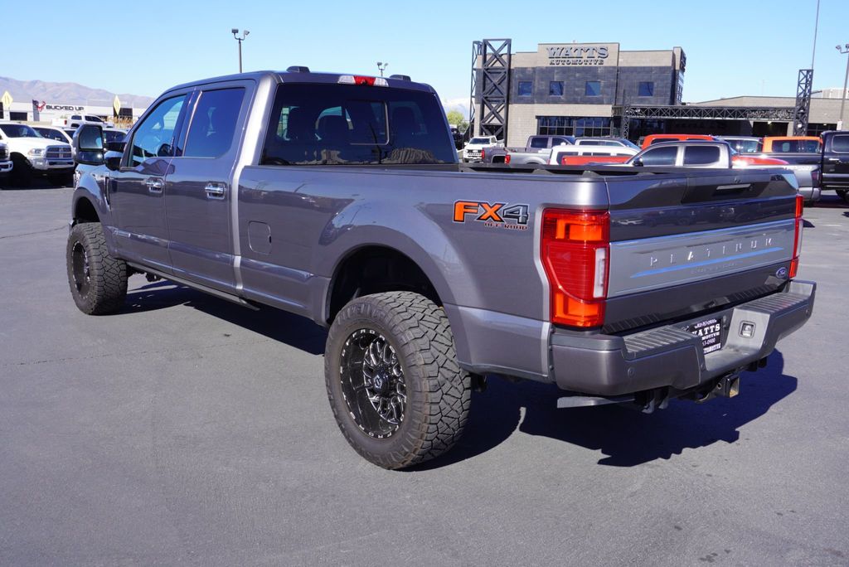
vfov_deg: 41.8
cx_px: 424
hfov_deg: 59.5
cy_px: 284
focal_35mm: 32
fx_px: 743
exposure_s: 1/200
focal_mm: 21
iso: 100
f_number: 7.1
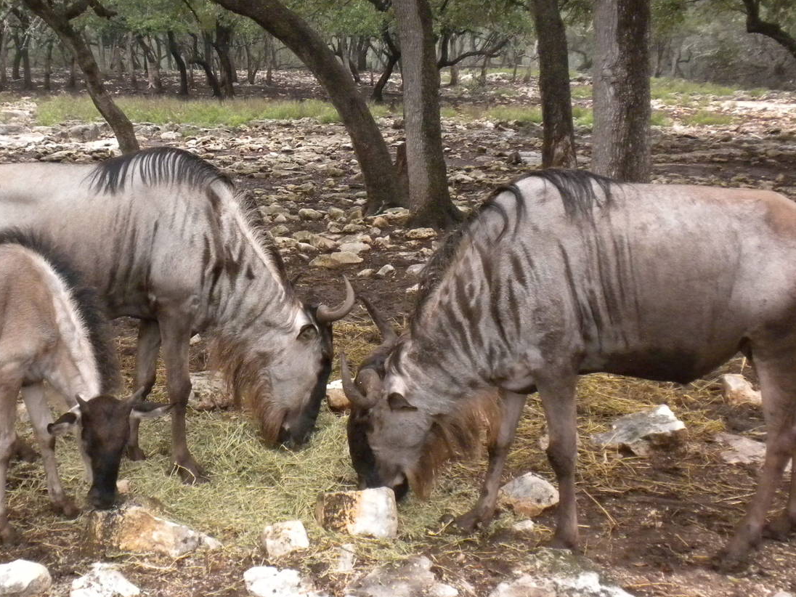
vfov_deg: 27.0
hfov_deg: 35.3
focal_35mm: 54
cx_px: 287
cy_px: 294
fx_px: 1242
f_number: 3.5
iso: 400
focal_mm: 6.6
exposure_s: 1/430
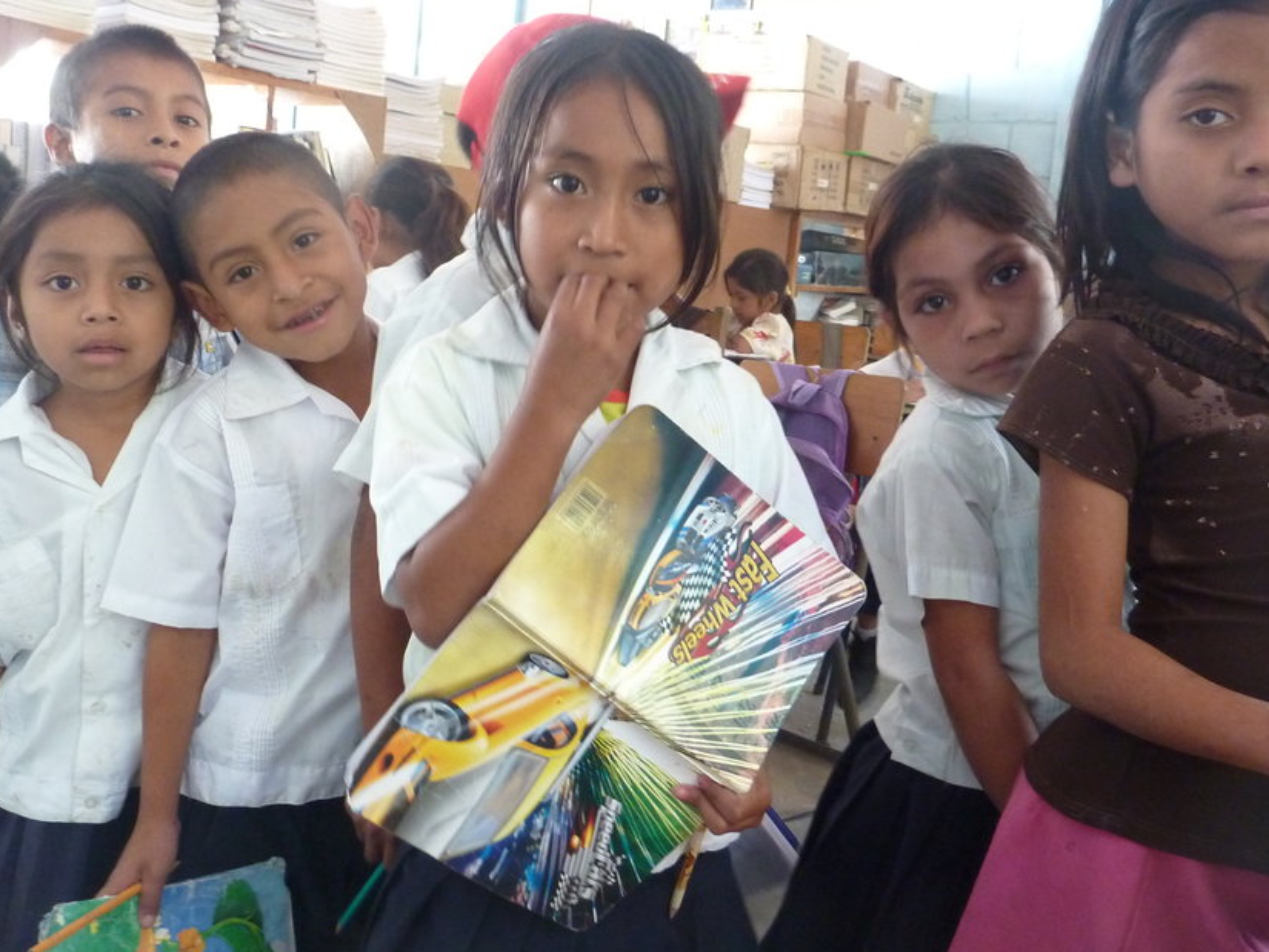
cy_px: 404
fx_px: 1320
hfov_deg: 51.3
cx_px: 585
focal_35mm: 36
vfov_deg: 39.6
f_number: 3.4
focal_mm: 4.7
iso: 400
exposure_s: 1/13
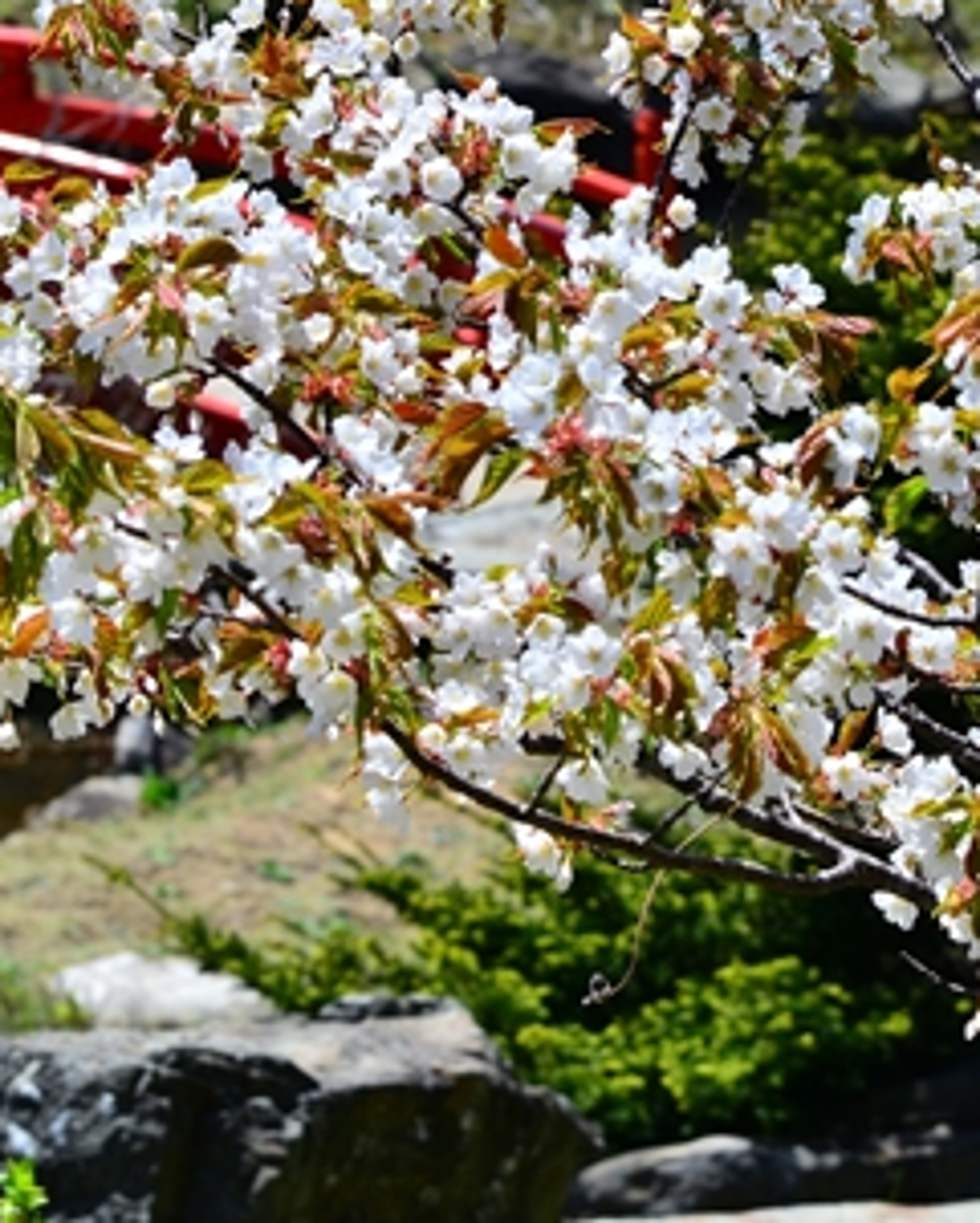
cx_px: 565
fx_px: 10835
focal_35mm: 299
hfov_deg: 5.2
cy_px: 276
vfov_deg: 6.5
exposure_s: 1/640
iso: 400
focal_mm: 120
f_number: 13
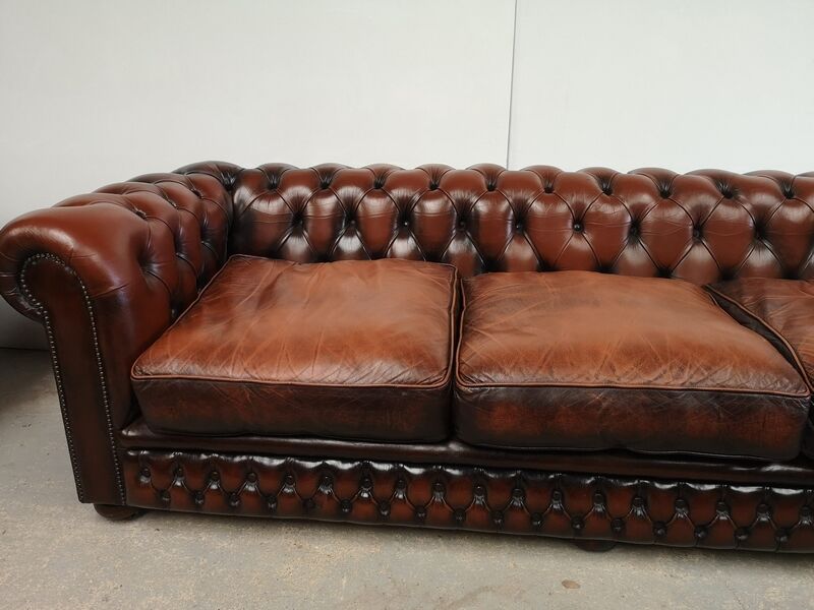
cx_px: 407
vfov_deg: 51.4
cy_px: 305
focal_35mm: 27
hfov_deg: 65.3
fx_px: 635
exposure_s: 1/100
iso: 400
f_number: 1.8
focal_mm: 5.58
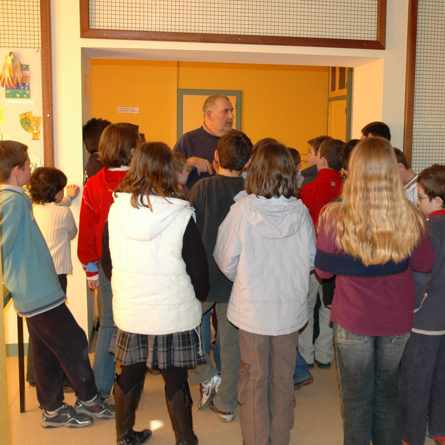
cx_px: 277
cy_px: 220
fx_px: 625
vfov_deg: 39.2
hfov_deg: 38.9
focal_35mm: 43
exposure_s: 1/60
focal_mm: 22
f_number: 3.8
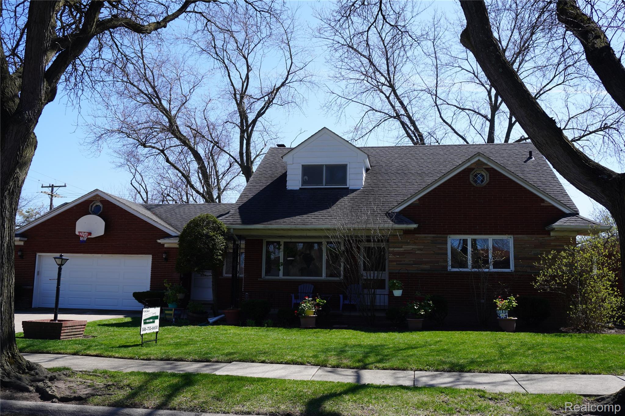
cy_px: 208
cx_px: 312
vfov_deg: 41.7
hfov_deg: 59.5
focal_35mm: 32
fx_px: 547
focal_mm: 21
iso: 100
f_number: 5
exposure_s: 1/500
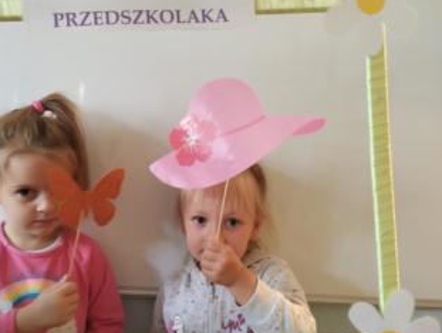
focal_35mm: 36
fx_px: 460
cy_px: 177
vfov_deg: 39.7
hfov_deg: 50.8
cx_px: 168
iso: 1419
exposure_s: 1/25
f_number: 1.8
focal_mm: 4.27
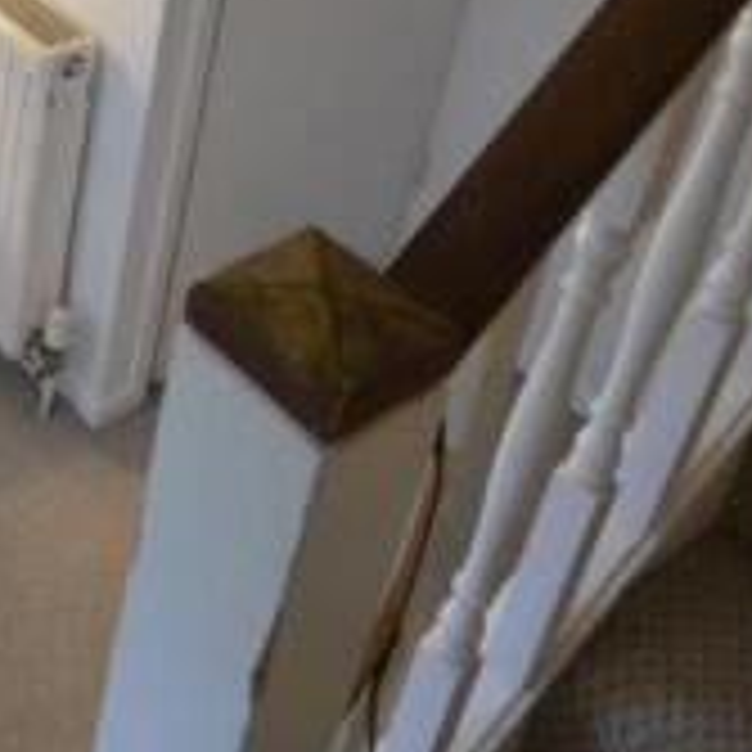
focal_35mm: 50
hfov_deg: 29.1
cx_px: -162
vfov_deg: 29.6
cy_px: -133
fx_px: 1229
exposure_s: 1/3
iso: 400
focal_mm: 10
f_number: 8
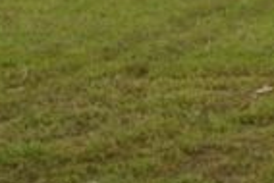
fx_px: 1646
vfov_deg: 5.9
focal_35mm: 216
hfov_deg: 8.1
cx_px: 828
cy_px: -350
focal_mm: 20
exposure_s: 1/200
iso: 100
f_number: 7.1
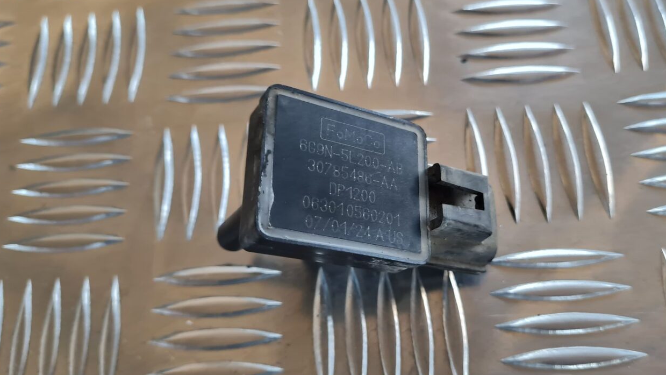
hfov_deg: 60.9
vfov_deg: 36.7
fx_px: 565
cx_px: 360
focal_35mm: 32
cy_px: 174
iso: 160
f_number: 1.8
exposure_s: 1/100
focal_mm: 5.4
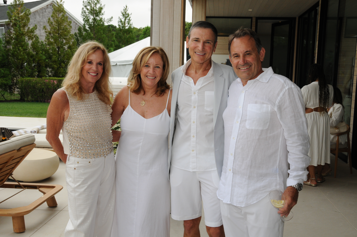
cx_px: 178
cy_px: 118
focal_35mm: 42
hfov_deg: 46.4
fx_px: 416
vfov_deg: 31.8
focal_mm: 28
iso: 500
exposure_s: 1/250
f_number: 11
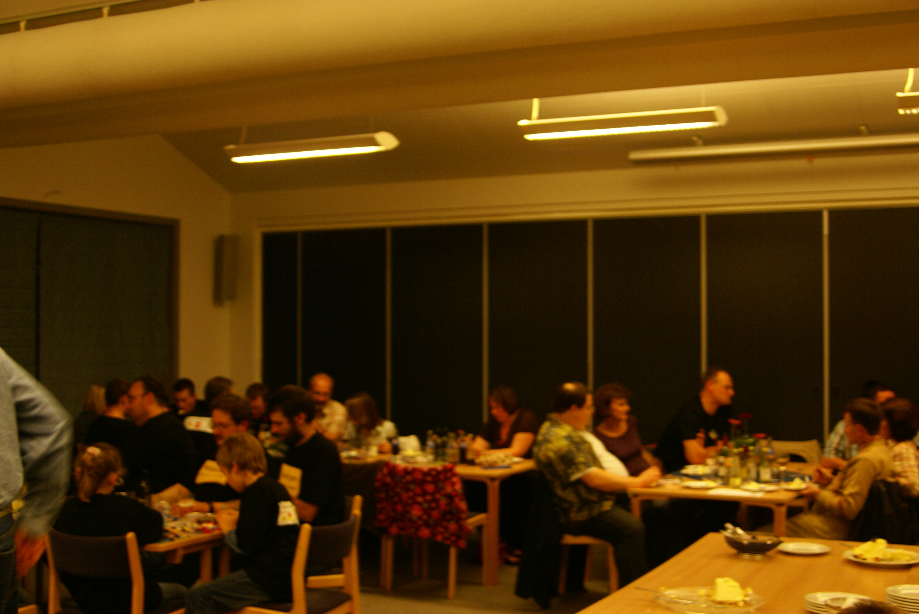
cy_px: 307
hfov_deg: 46.4
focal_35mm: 42
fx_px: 1073
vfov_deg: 32.0
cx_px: 460
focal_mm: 28
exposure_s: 1/10
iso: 400
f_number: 4
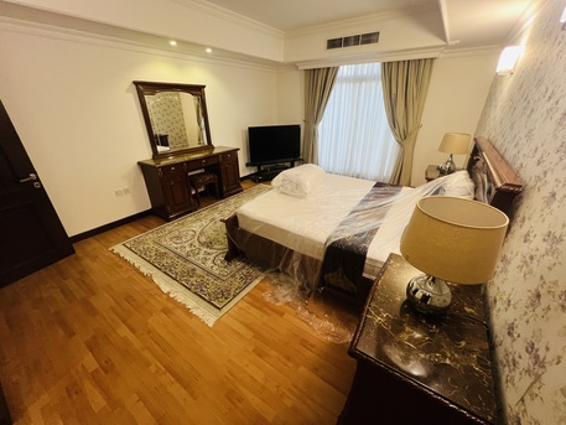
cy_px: 212
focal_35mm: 13
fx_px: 213
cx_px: 283
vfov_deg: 89.9
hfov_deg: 106.2
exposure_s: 1/50
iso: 250
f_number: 1.8
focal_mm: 1.57
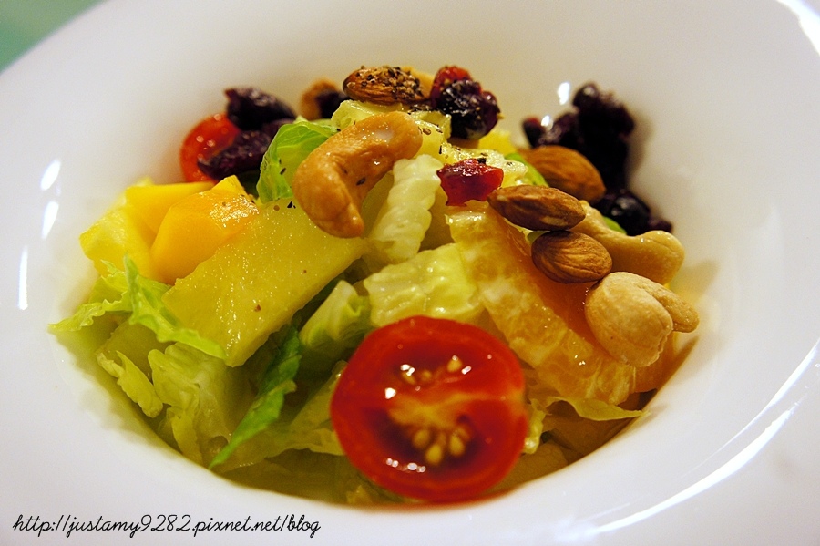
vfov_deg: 29.8
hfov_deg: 43.6
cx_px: 410
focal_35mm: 45
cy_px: 273
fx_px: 1024
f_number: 5
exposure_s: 1/50
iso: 1000
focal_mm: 30
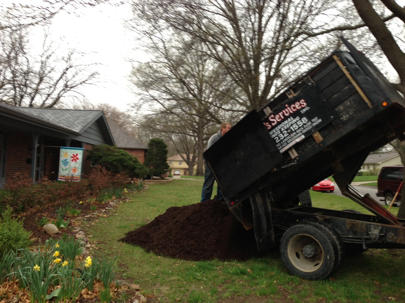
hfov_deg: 55.4
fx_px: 386
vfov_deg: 42.9
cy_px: 152
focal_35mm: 33
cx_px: 202
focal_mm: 4.13
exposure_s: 1/24
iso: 50
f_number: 2.4
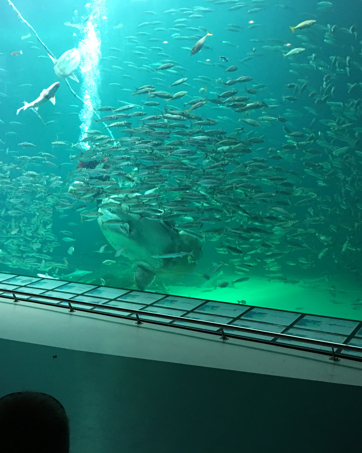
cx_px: 143
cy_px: 225
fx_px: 509
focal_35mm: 38
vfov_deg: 47.9
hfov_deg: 39.0
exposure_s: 1/10
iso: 80
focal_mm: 4.15
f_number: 2.2
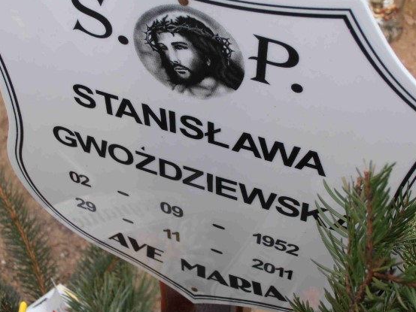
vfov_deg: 22.3
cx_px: 204
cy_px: 153
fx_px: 793
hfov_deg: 29.4
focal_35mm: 66
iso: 80
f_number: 4.5
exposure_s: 1/100
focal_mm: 10.04
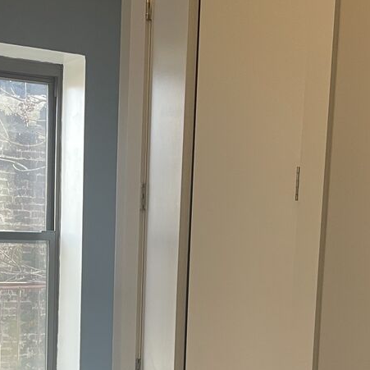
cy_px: 356
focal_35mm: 68
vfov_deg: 24.4
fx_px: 822
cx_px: 64
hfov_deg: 24.9
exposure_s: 1/60
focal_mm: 4.2
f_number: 1.6
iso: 80
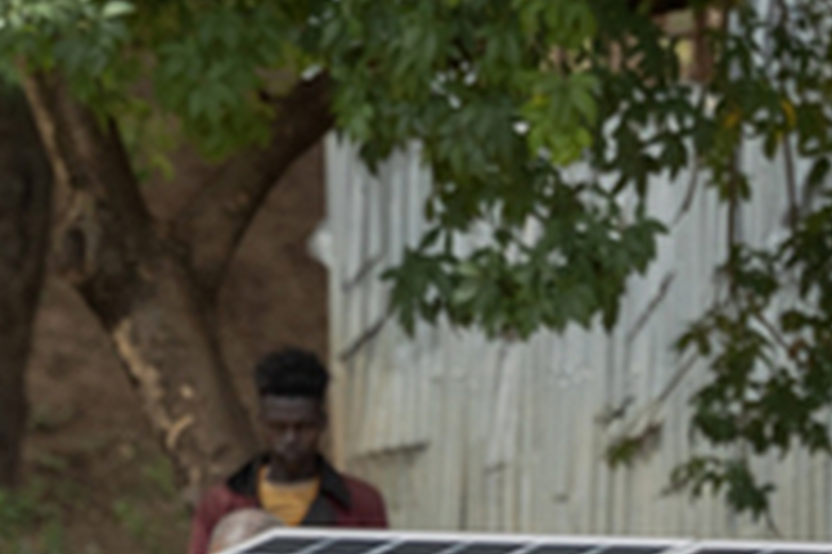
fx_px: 6304
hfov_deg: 7.5
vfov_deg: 5.0
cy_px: 694
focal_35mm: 273
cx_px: -54
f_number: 2.8
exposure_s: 1/3200
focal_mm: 70
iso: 640
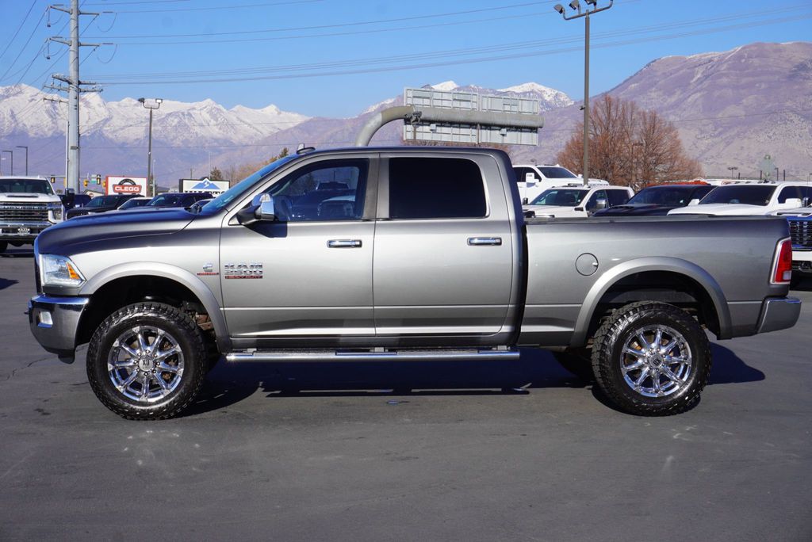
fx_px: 1151
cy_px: 271
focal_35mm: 51
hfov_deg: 38.9
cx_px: 406
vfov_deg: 26.5
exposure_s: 1/160
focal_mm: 34
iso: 100
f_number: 11
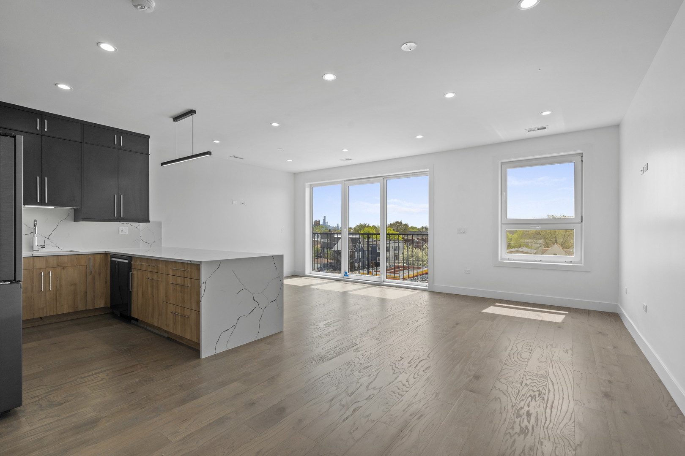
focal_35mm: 16
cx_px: 342
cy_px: 228
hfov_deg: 96.7
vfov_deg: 73.7
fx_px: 304
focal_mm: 16
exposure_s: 1/25
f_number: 8
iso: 200
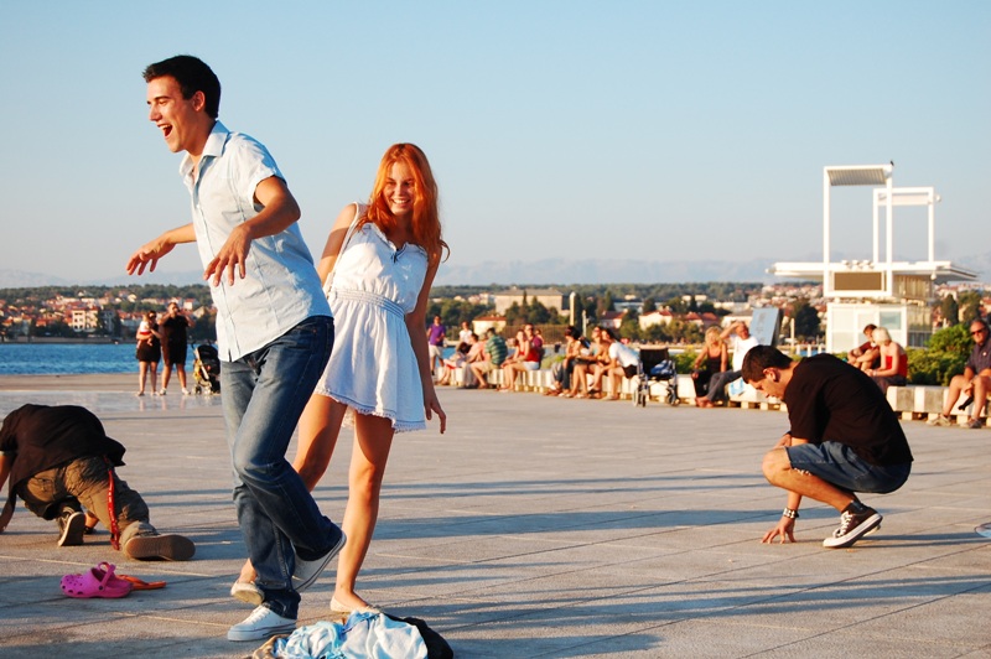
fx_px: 1898
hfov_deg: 29.3
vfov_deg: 19.7
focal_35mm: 69
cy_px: 330
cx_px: 496
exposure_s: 1/640
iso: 400
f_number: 6.3
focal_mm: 46
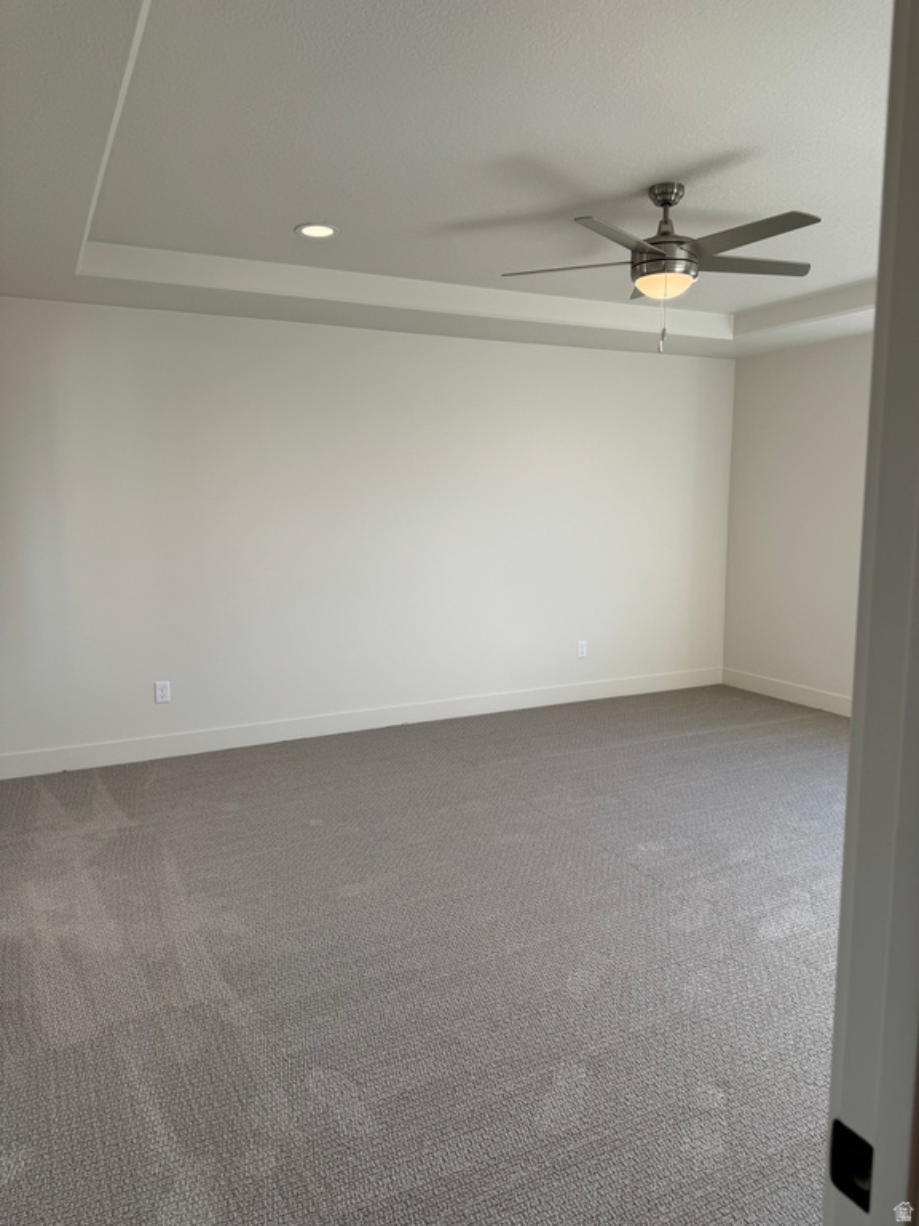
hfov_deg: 56.8
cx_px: 460
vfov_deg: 71.6
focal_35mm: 24
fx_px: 850
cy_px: 613
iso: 80
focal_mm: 6.76
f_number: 1.78
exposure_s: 1/343
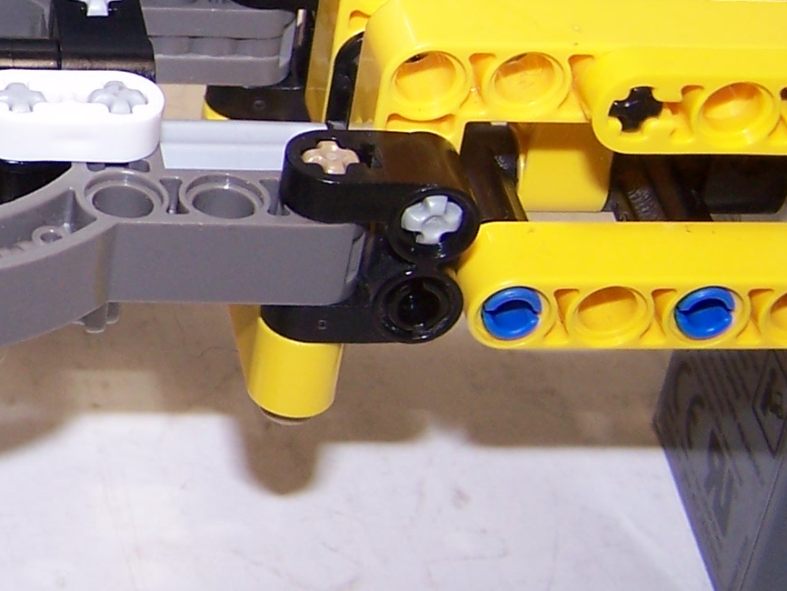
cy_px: 119
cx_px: -271
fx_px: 2570
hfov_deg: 16.4
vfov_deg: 13.1
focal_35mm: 113
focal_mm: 6.3
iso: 80
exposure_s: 1/60
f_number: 2.8
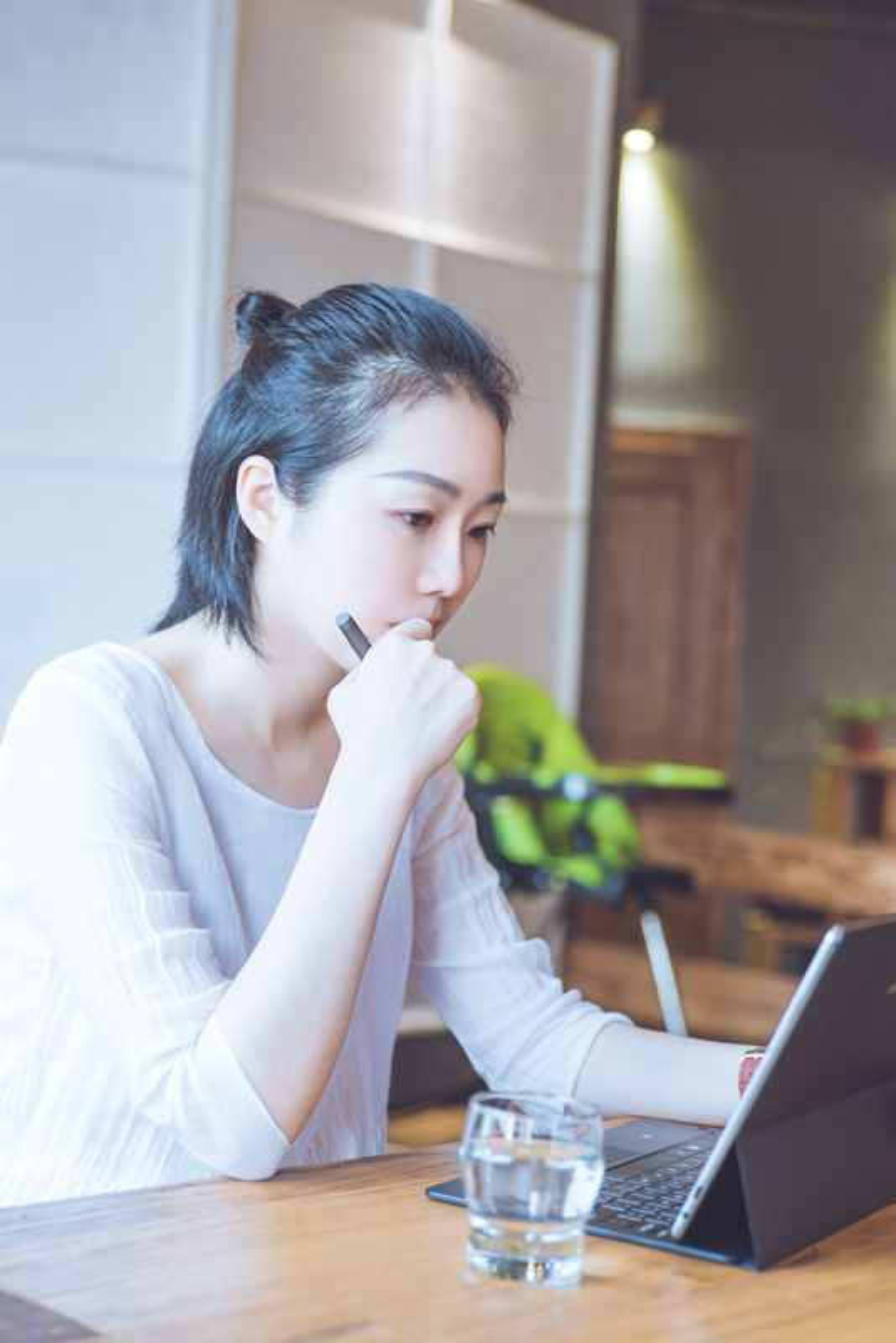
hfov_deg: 21.9
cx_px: 448
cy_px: 672
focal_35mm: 62
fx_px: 2312
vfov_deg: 32.4
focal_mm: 62
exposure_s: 1/60
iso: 800
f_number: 4
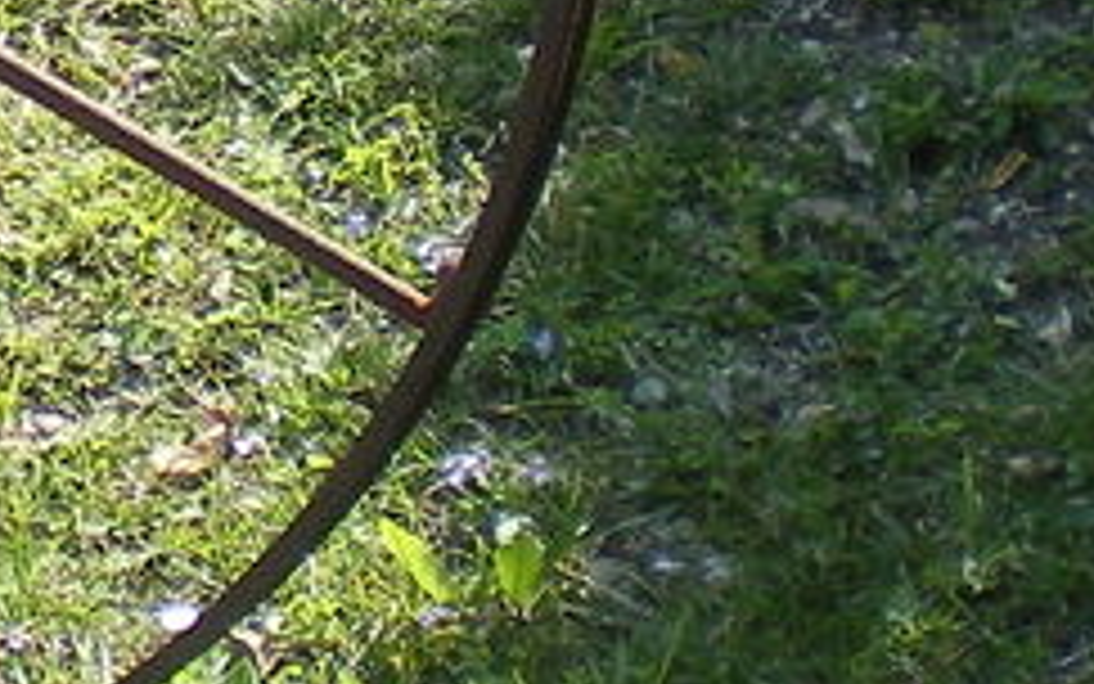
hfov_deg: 12.1
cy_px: -248
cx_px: -500
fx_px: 4950
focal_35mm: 166
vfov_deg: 7.8
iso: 64
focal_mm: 6.3
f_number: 3.1
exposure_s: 1/160
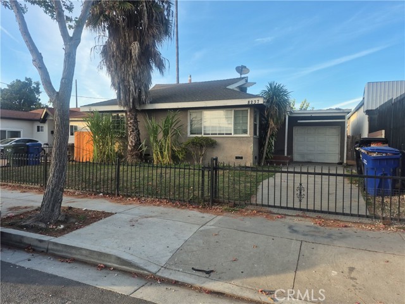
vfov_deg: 58.9
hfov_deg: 73.9
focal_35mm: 23
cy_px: 152
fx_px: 269
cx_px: 202
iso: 25
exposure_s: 1/411
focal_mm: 5.4
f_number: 1.8
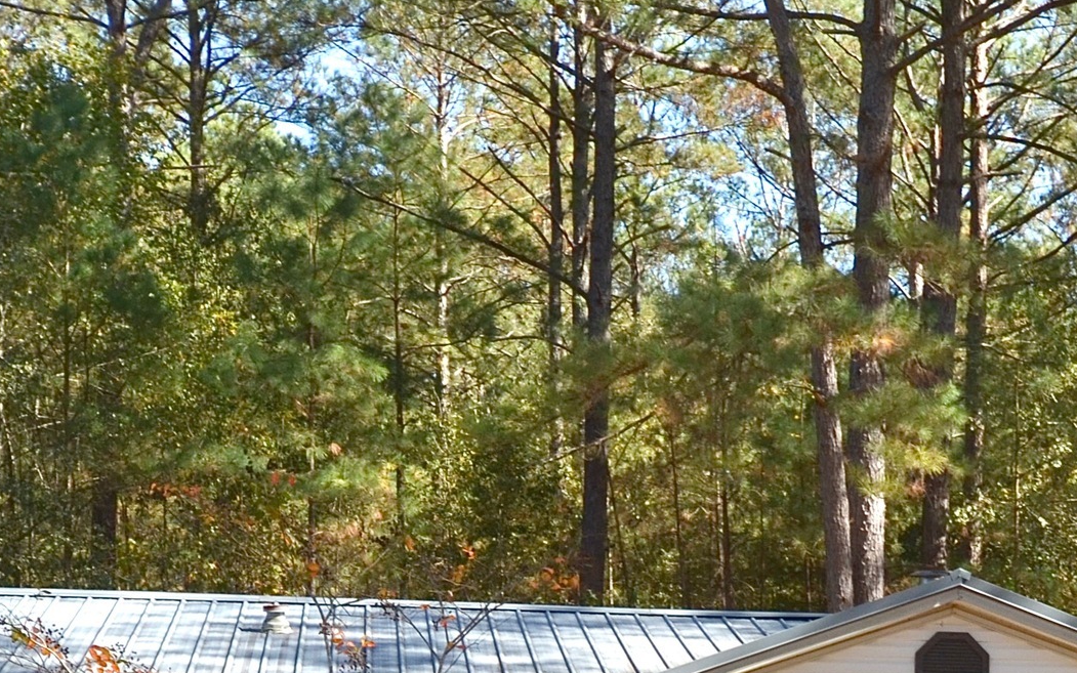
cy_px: 999
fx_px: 3141
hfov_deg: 19.2
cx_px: 944
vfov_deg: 11.7
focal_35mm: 107
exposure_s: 1/200
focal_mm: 24
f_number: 8
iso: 200
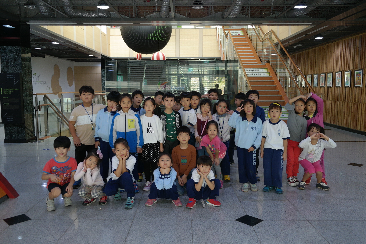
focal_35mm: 30
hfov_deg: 61.9
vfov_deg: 43.6
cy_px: 122
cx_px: 183
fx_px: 305
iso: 400
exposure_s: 1/40
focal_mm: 20
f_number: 3.5
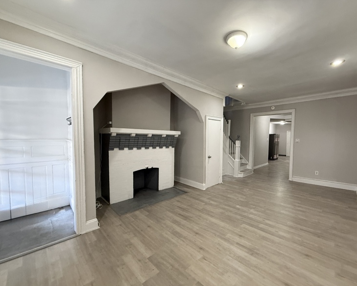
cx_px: 195
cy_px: 146
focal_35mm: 15
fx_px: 158
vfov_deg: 84.0
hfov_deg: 96.5
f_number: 2.2
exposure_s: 1/60
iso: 500
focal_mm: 2.22
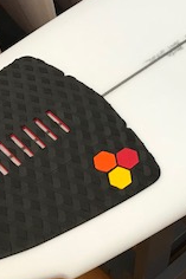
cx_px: 155
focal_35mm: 79
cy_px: 43
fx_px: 613
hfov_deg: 17.1
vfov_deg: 25.1
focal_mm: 3.99
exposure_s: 1/33
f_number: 1.8
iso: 32
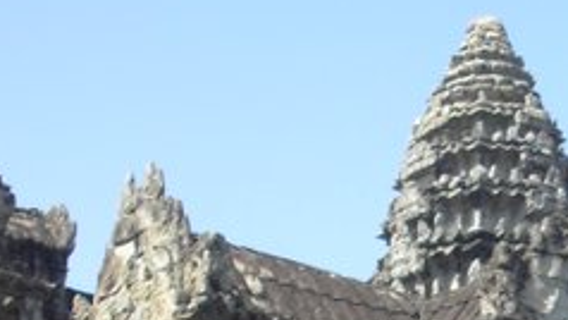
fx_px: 2094
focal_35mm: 139
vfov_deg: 8.4
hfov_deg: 15.0
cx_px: 640
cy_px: 571
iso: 100
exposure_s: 1/100
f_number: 8
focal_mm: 6.2
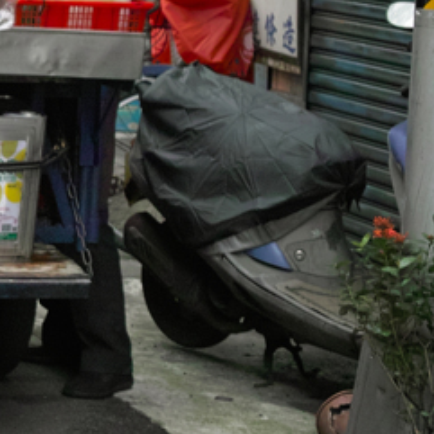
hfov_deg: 11.0
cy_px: 104
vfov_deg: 11.8
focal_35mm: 148
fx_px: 2099
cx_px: -337
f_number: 2.8
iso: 400
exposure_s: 1/100
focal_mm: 24.2
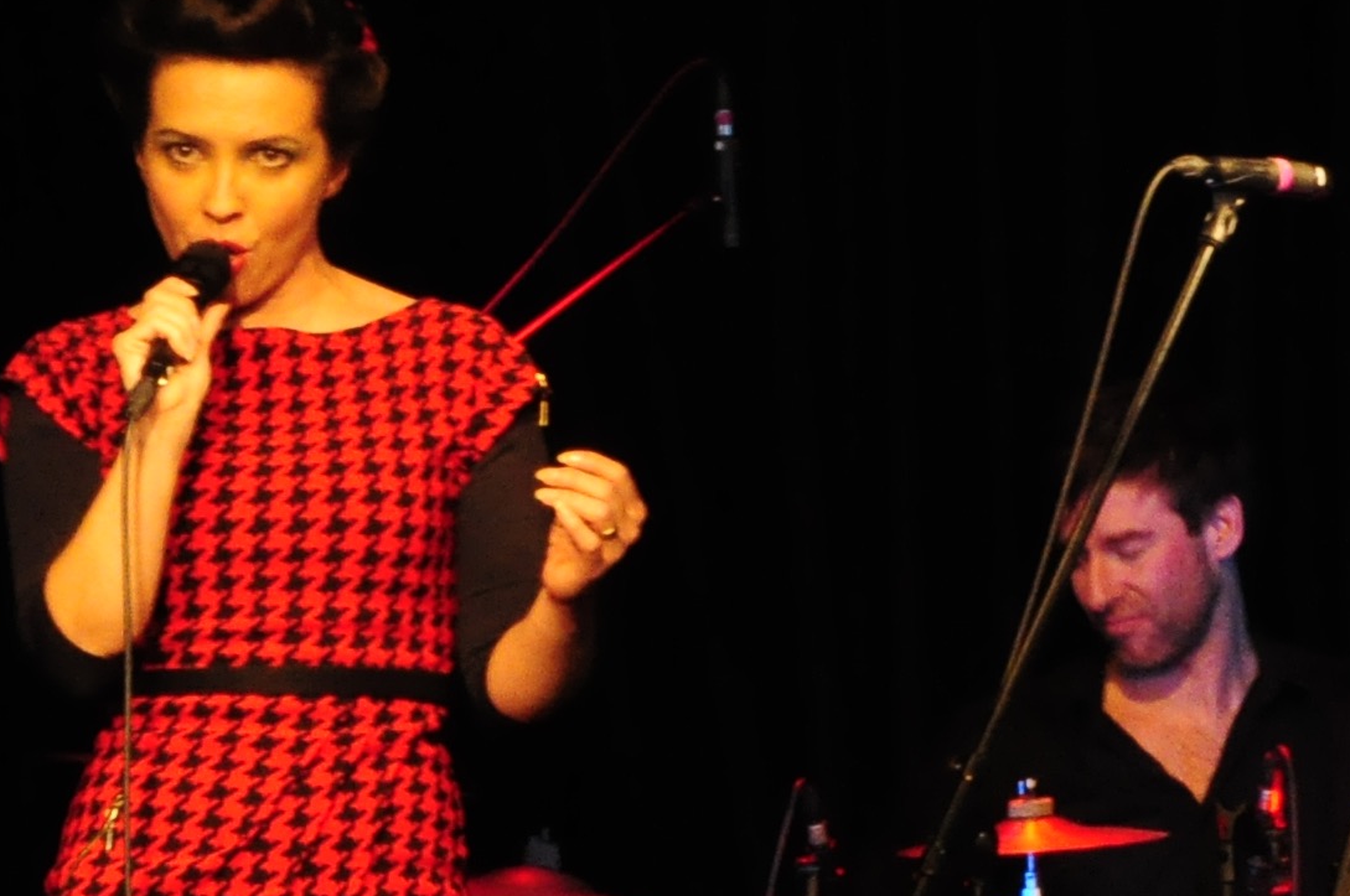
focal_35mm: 443
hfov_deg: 4.7
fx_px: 16589
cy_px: 946
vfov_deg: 3.1
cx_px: 376
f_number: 18
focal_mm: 75
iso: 1600
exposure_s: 1/15
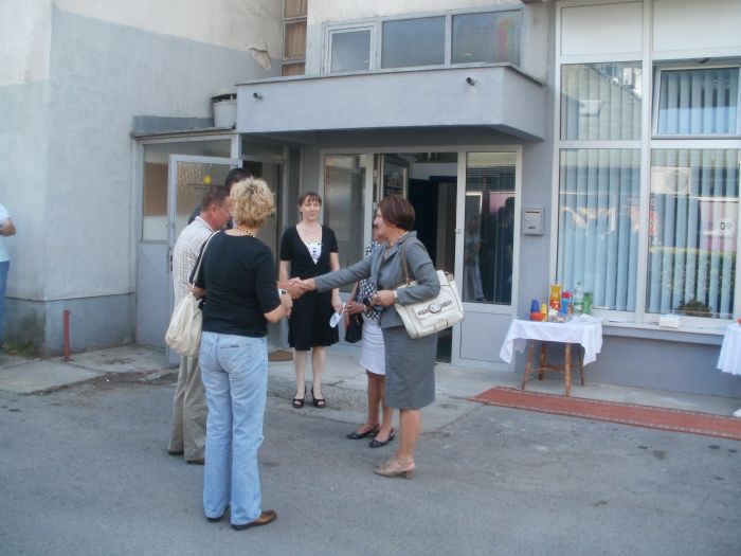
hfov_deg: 51.4
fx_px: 771
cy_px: 278
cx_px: 370
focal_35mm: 36
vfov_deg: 39.7
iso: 160
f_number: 3.5
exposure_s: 1/250
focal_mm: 6.3
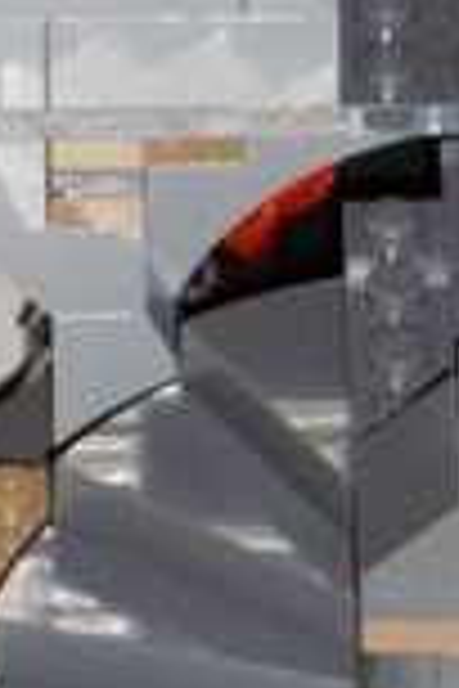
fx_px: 13061
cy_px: 274
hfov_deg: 2.0
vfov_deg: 3.0
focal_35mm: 683
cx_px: 765
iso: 200
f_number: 5.1
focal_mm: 27.81
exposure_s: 1/160
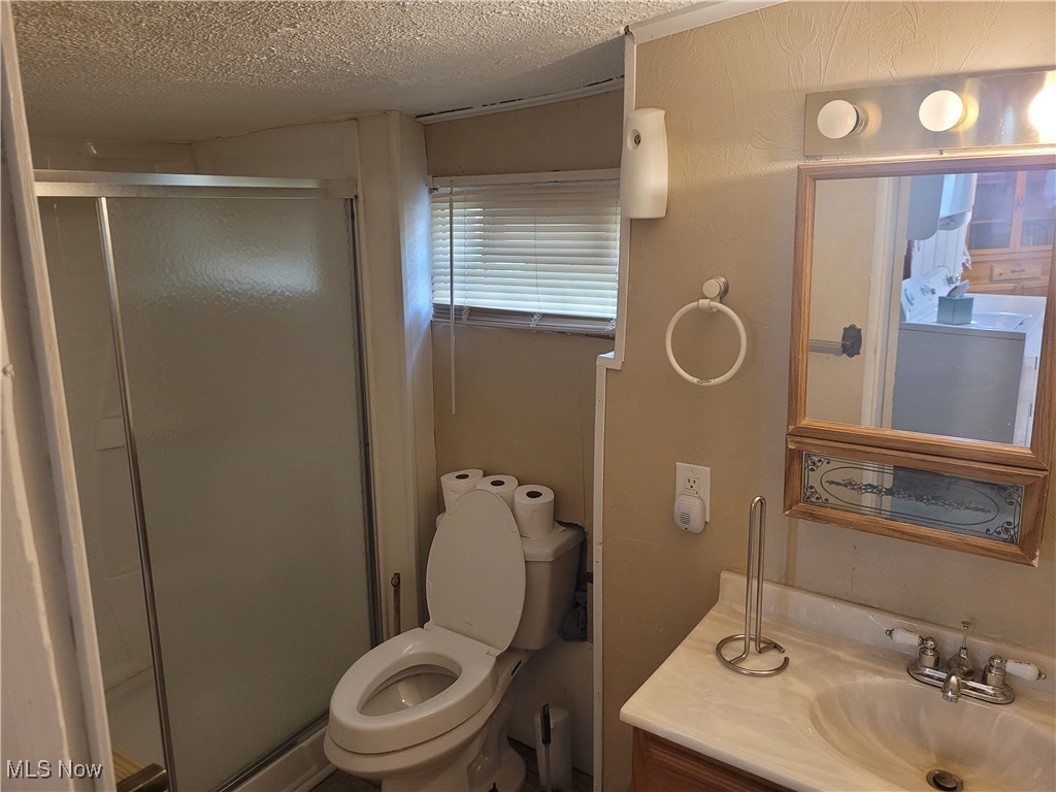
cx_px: 528
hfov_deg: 67.3
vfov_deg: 53.1
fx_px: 793
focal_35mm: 26
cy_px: 396
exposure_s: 1/40
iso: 400
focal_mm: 5.4
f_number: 1.8
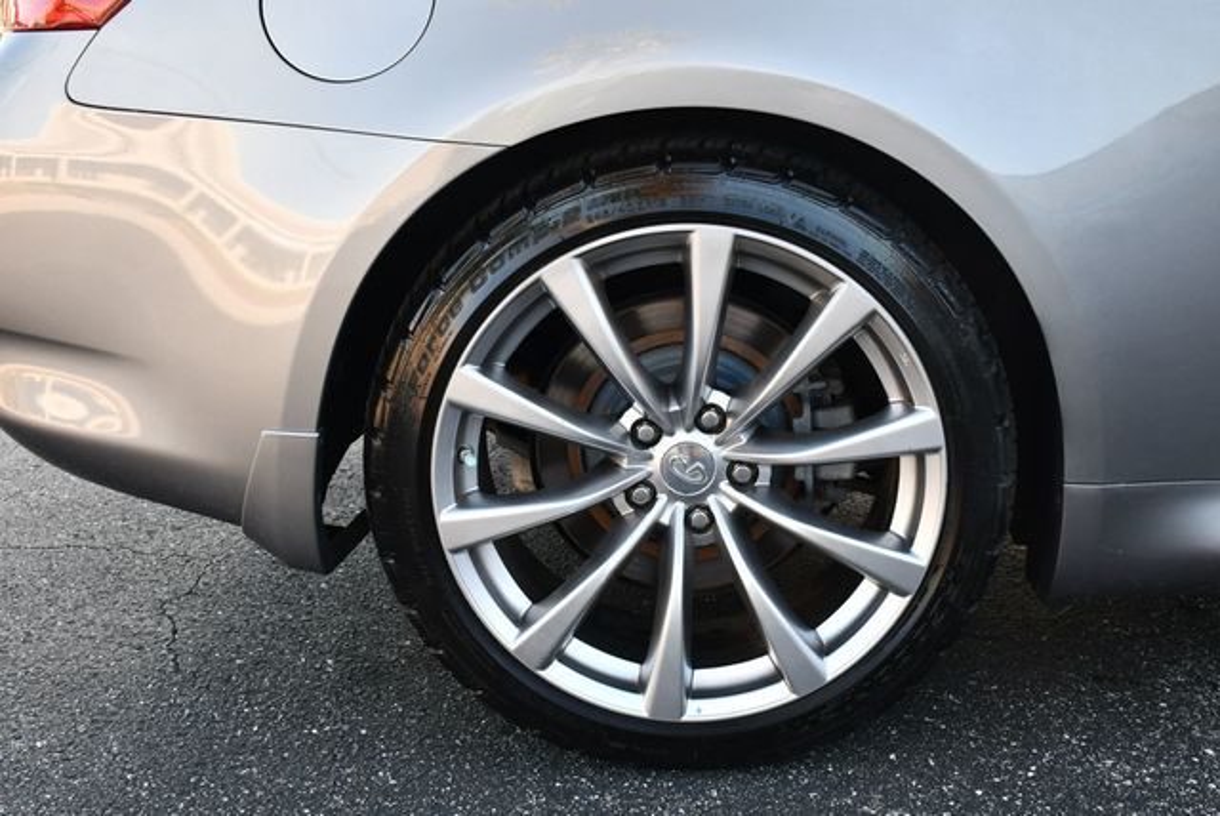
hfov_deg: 41.1
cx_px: 610
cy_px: 408
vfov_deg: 28.1
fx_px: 1628
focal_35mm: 48
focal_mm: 24
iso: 400
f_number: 5
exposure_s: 1/250
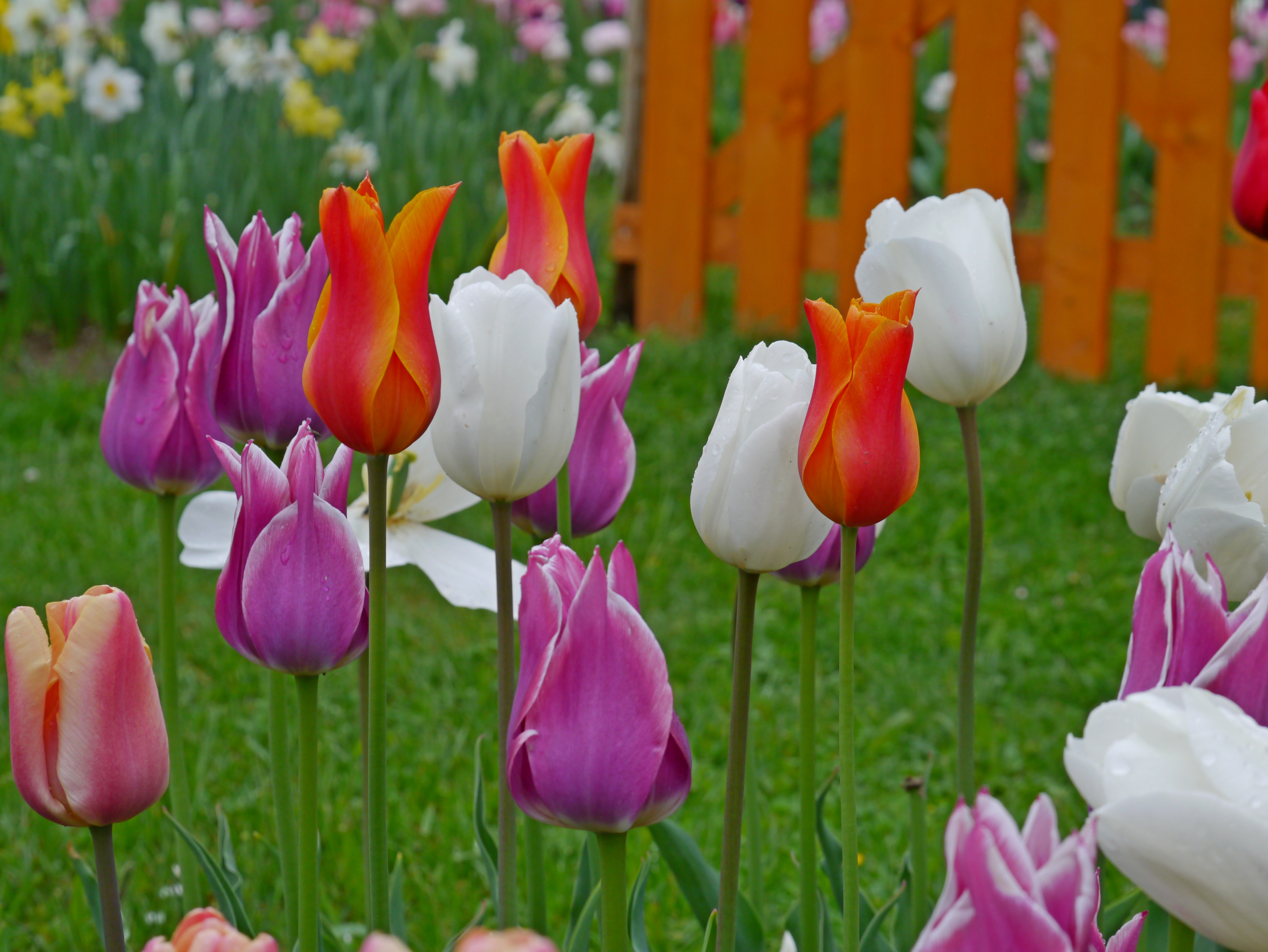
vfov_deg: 12.2
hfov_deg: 16.1
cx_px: 634
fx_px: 4471
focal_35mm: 122
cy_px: 476
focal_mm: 61
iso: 250
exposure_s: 1/125
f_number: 10
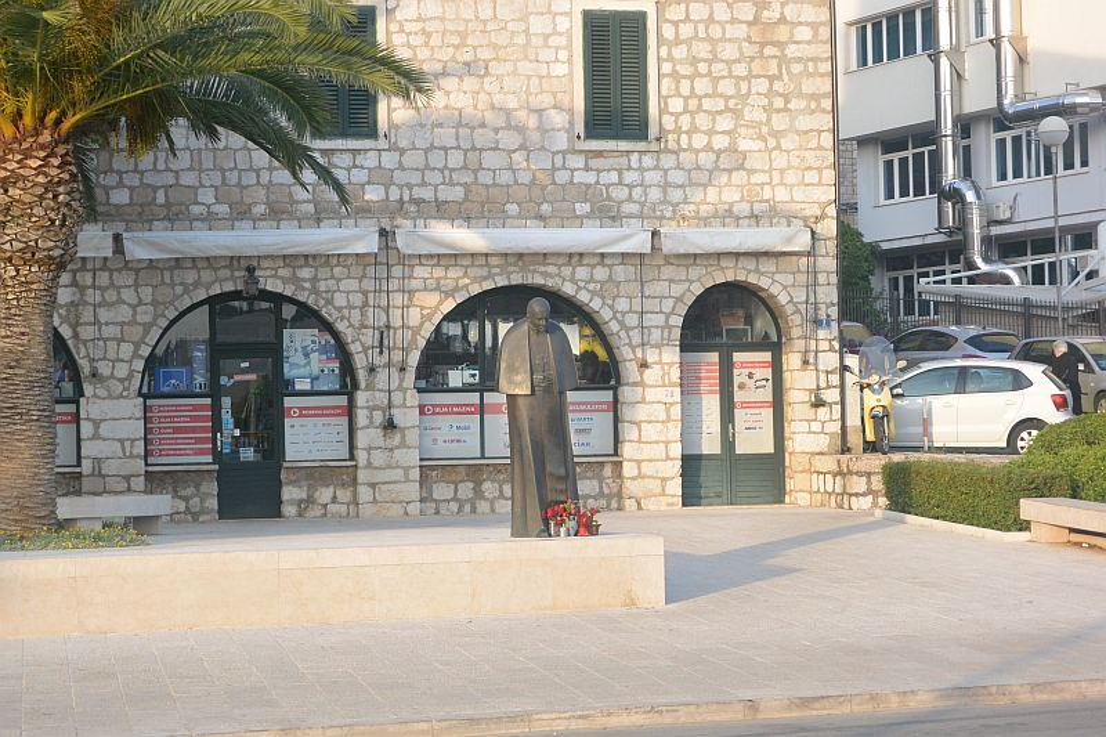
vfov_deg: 16.8
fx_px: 2488
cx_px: 553
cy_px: 368
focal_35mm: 81
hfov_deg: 25.1
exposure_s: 1/200
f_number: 5.6
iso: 200
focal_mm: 30
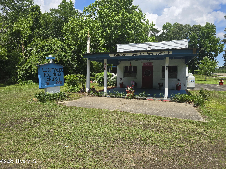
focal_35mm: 23
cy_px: 84
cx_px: 113
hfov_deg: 73.9
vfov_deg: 58.9
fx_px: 150
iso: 12
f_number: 1.7
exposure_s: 1/929
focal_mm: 6.3
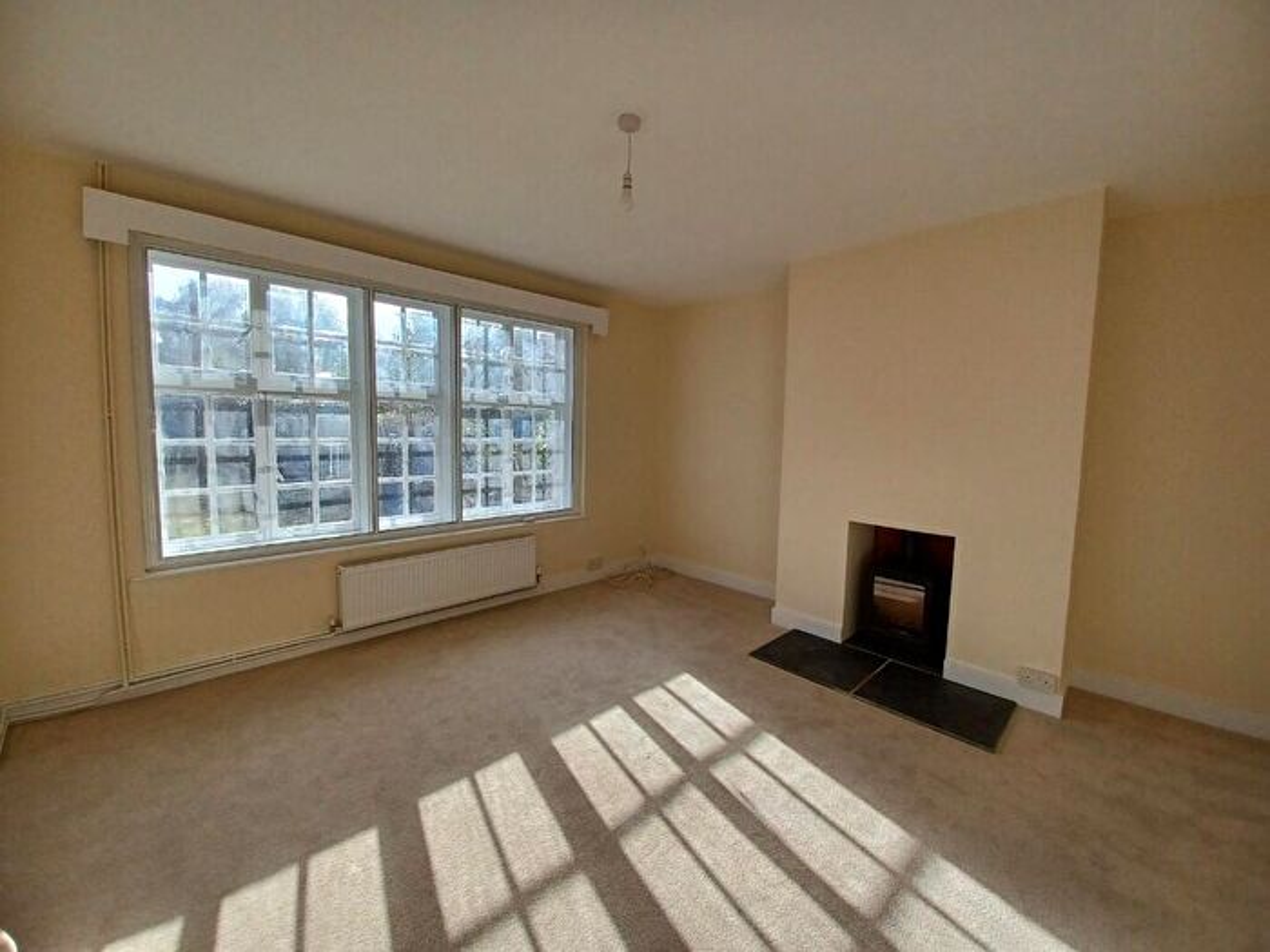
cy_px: 476
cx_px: 635
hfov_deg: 106.2
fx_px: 477
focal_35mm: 13
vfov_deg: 89.9
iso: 40
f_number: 2.2
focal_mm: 1.42
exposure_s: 1/394
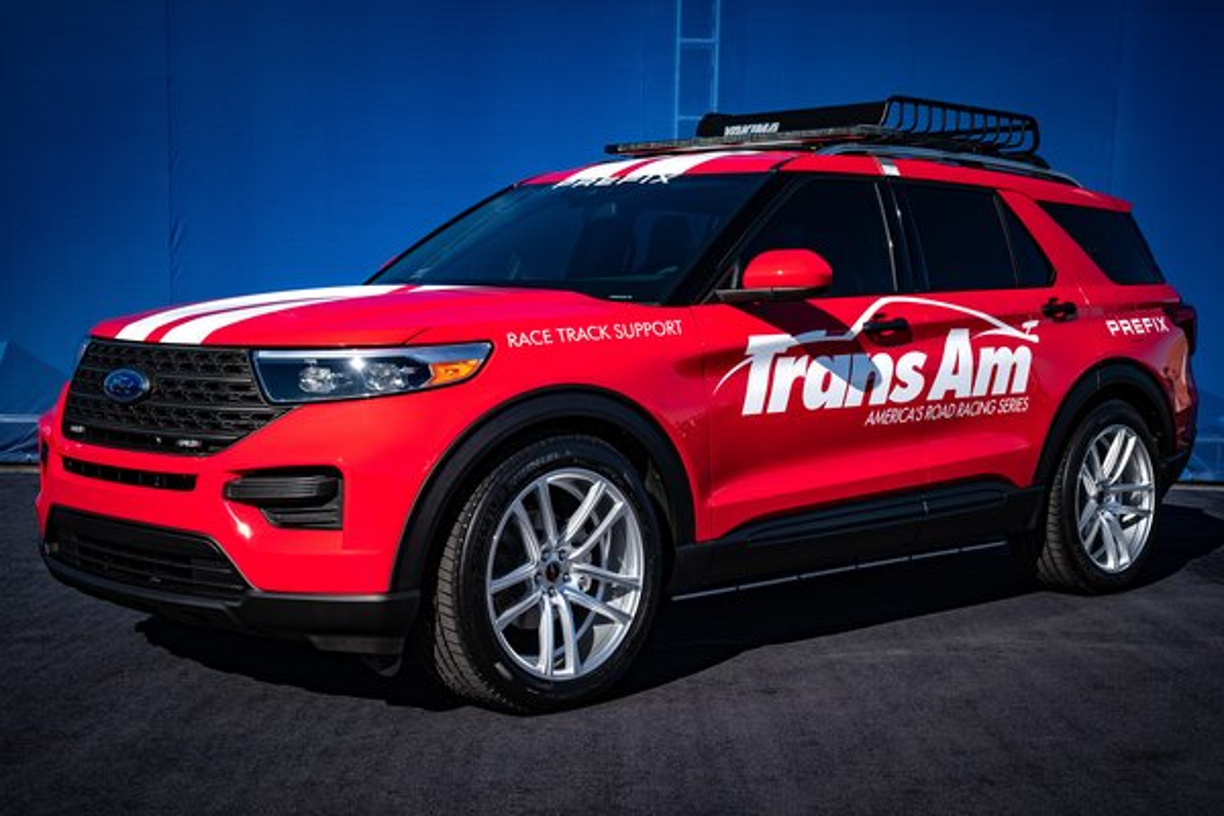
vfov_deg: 27.5
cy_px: 408
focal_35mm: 49
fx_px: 1666
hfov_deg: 40.3
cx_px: 612
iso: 200
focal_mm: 49
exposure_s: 1/800
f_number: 8
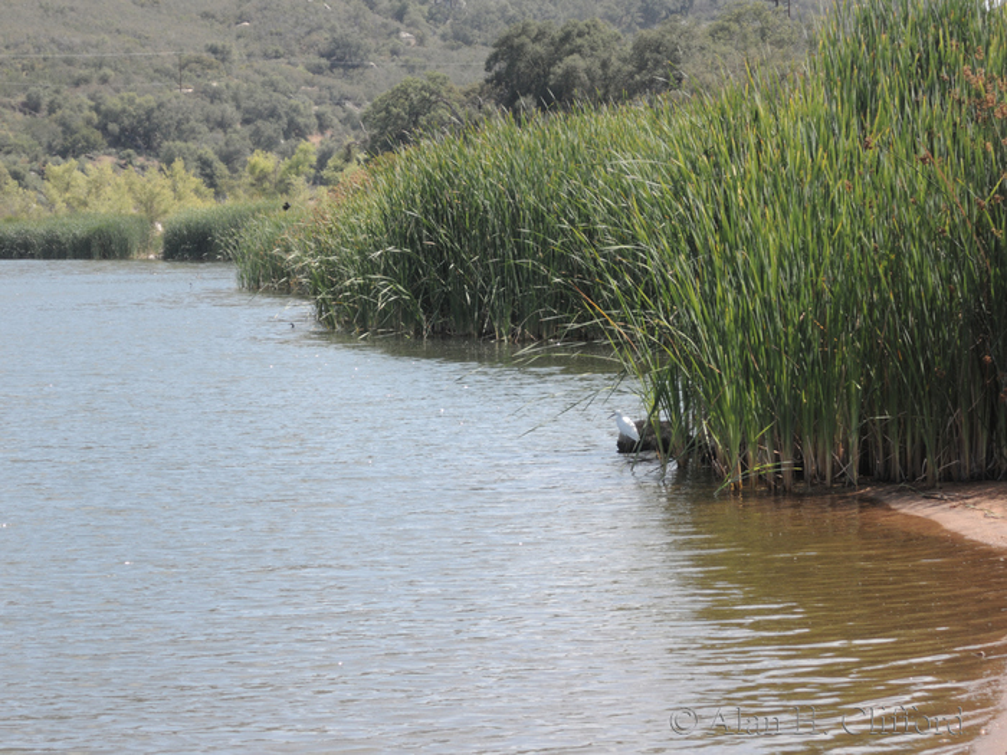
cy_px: 378
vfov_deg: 12.3
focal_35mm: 120
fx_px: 3491
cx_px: 504
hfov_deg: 16.4
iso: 100
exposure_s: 1/200
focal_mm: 25.5
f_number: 5.6
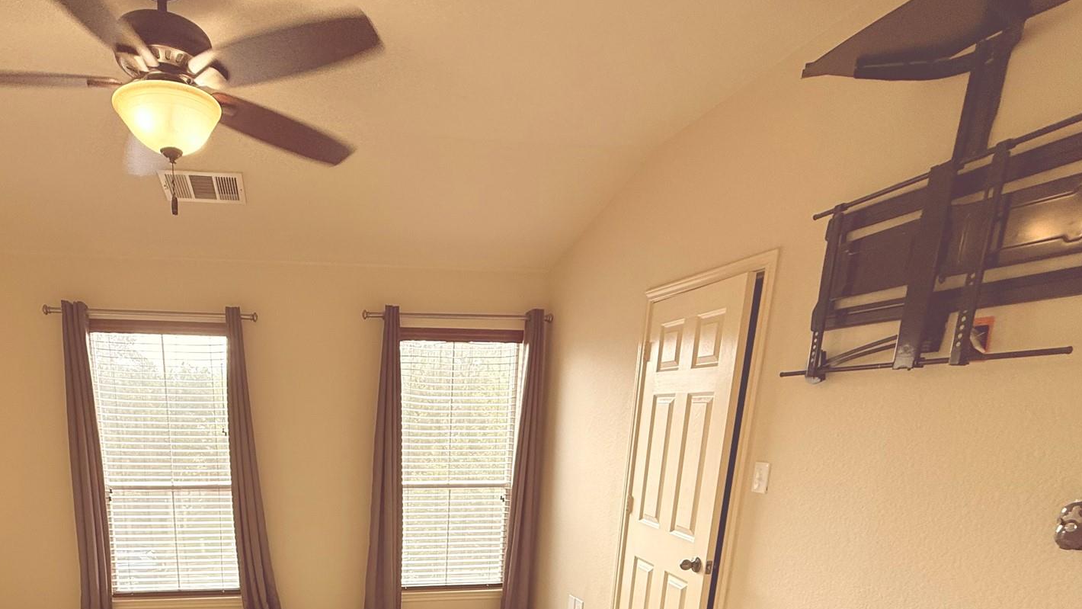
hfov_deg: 78.7
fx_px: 631
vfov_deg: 46.0
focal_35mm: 22
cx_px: 366
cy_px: 559
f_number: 2.2
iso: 64
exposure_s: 1/99
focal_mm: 2.22
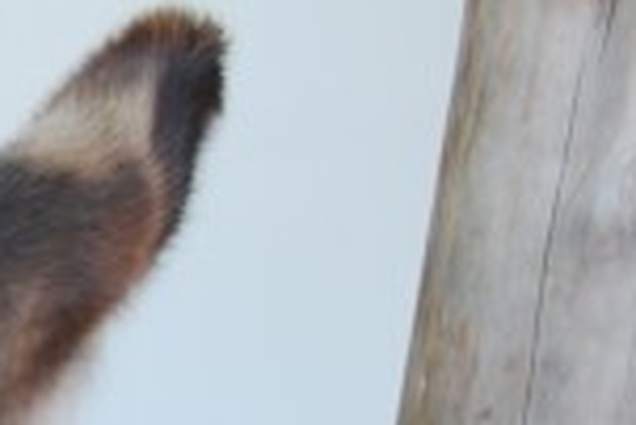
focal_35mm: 143
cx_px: -826
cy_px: 1092
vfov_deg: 8.6
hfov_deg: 11.9
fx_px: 2529
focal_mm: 18
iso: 200
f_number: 4
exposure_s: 1/60
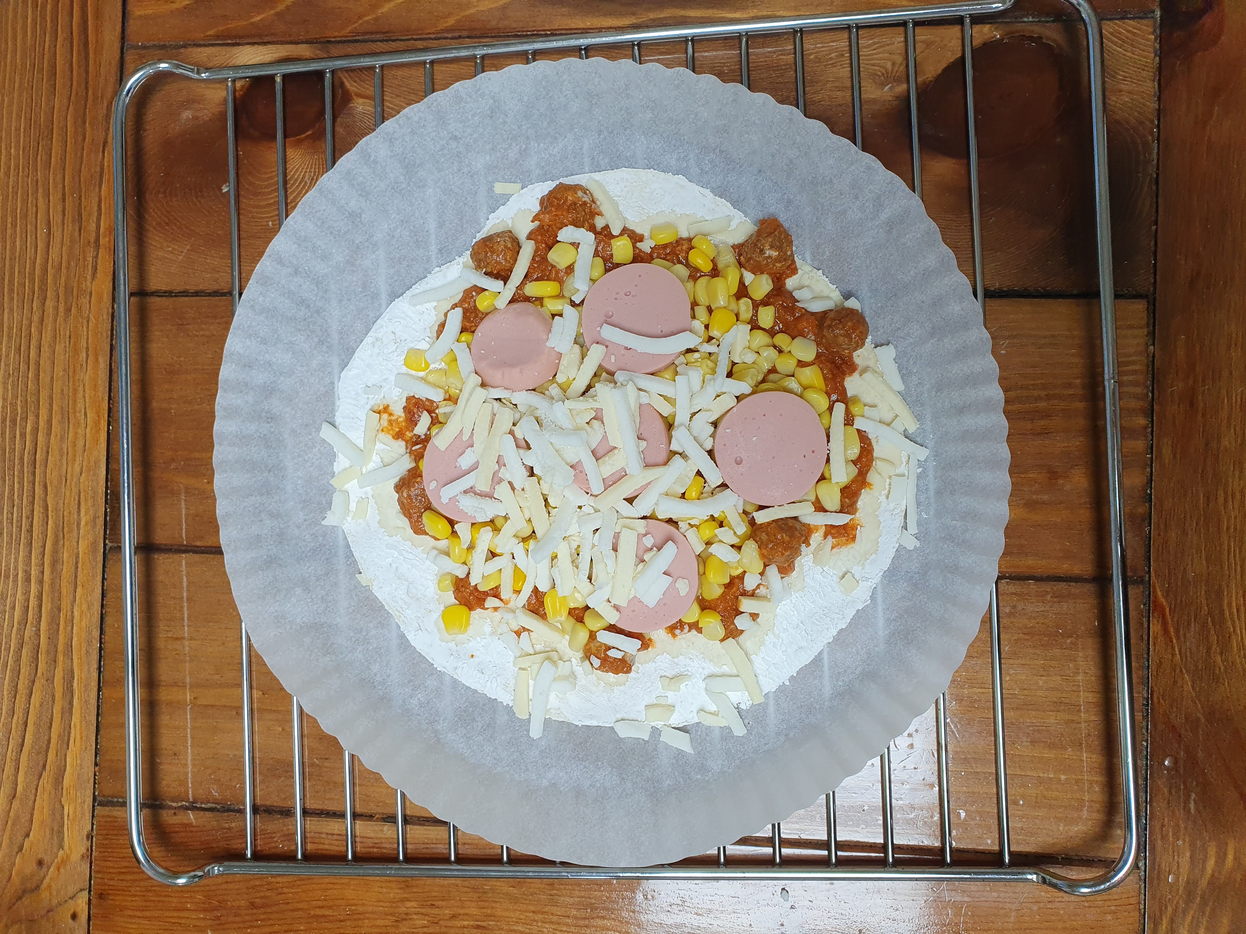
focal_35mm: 26
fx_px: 936
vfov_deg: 53.1
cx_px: 623
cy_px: 467
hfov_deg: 67.3
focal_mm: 4.32
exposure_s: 1/120
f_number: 2.4
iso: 100
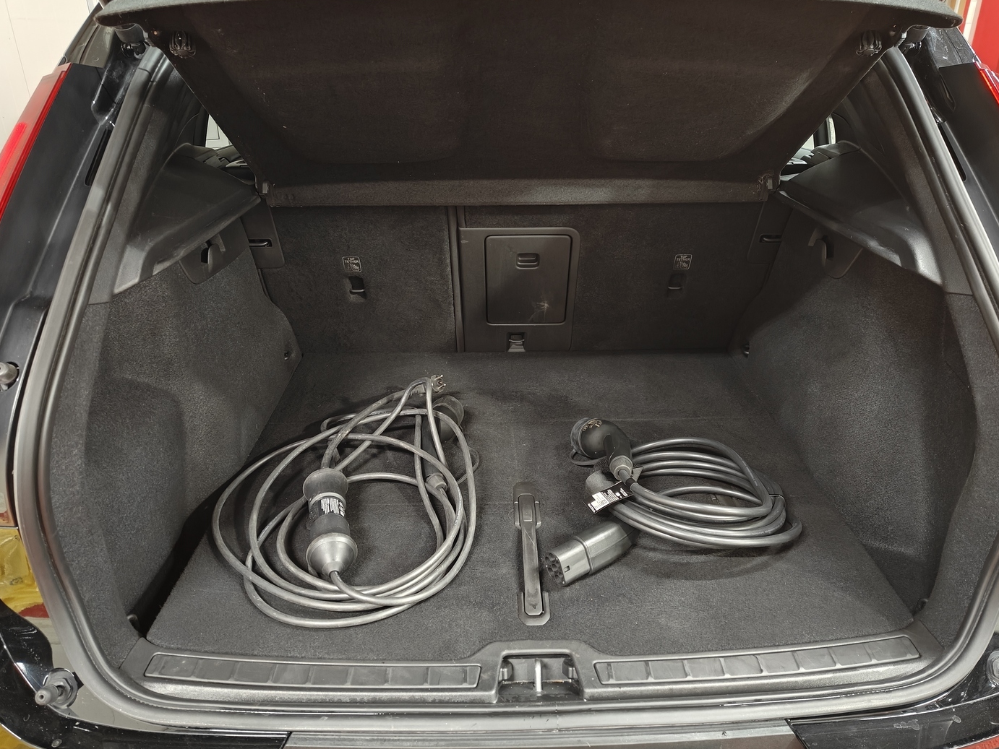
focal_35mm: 25
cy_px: 360
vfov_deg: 54.9
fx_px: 722
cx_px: 515
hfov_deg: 69.4
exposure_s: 1/33
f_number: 1.8
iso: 1250
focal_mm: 5.59
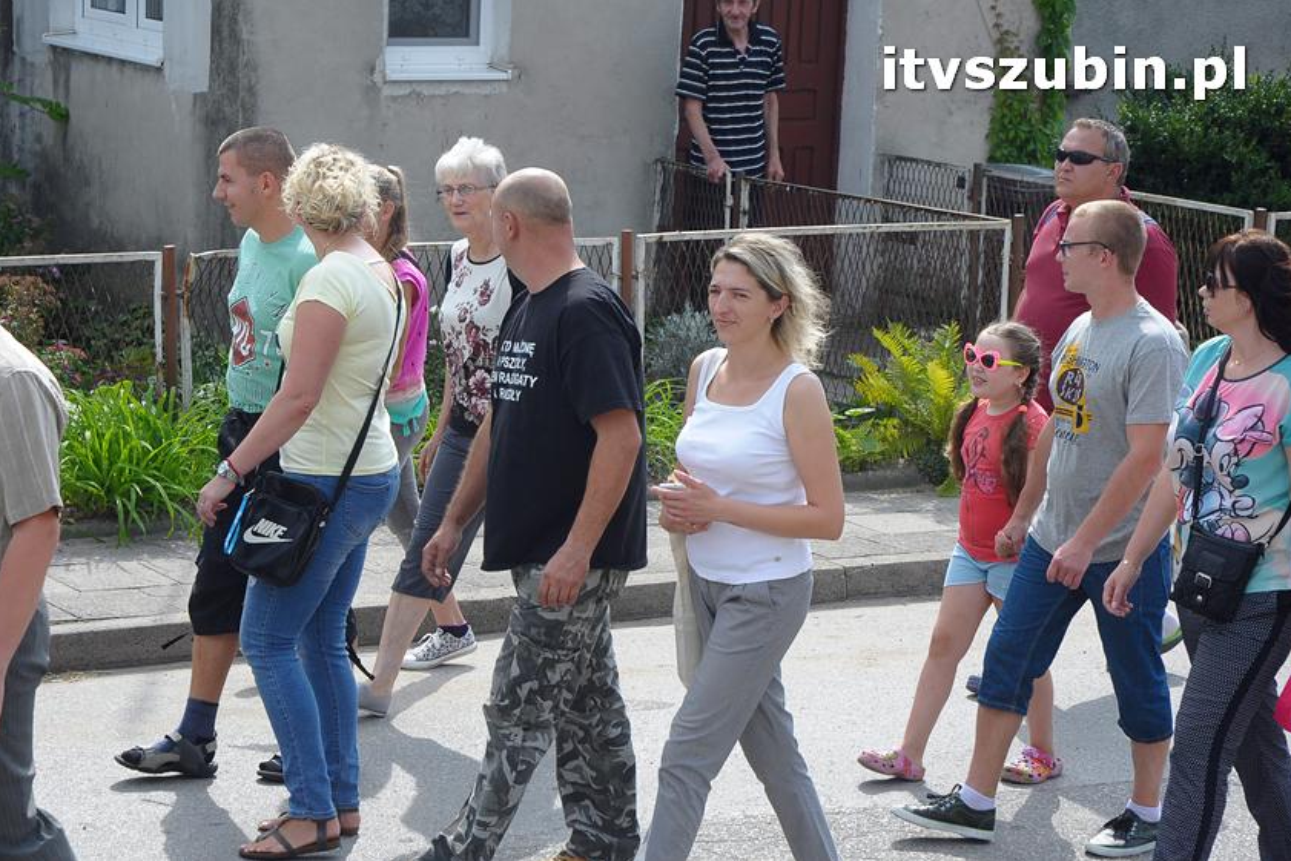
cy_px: 430
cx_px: 648
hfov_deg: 19.3
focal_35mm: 106
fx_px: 3802
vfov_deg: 12.9
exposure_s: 1/1000
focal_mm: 70
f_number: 8
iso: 640
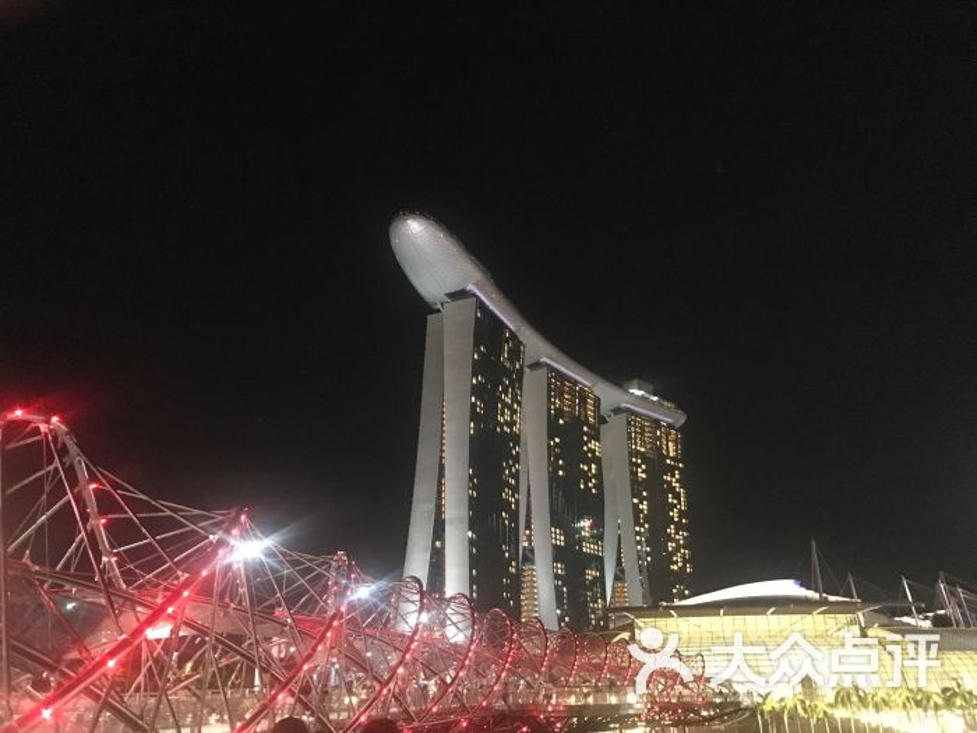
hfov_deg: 63.4
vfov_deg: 49.7
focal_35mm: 28
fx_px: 790
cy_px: 366
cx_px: 488
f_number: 1.8
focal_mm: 3.99
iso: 320
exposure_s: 1/4
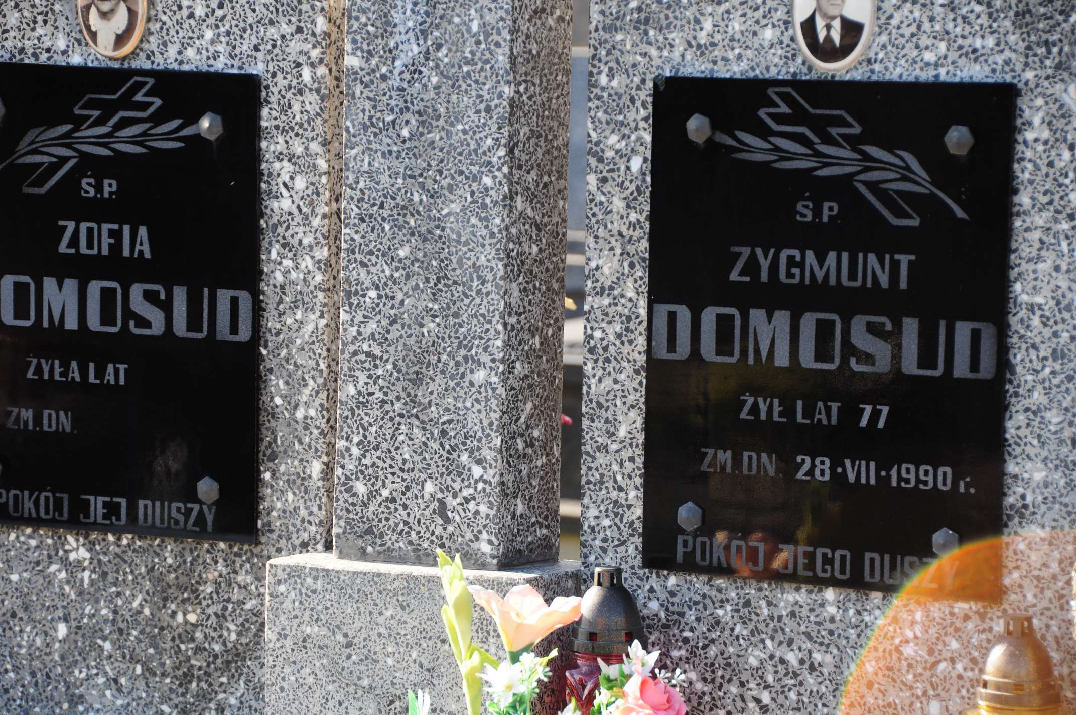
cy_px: 358
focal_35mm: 158
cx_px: 538
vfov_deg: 8.7
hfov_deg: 13.1
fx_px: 4702
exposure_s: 1/250
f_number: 7.1
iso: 320
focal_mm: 105
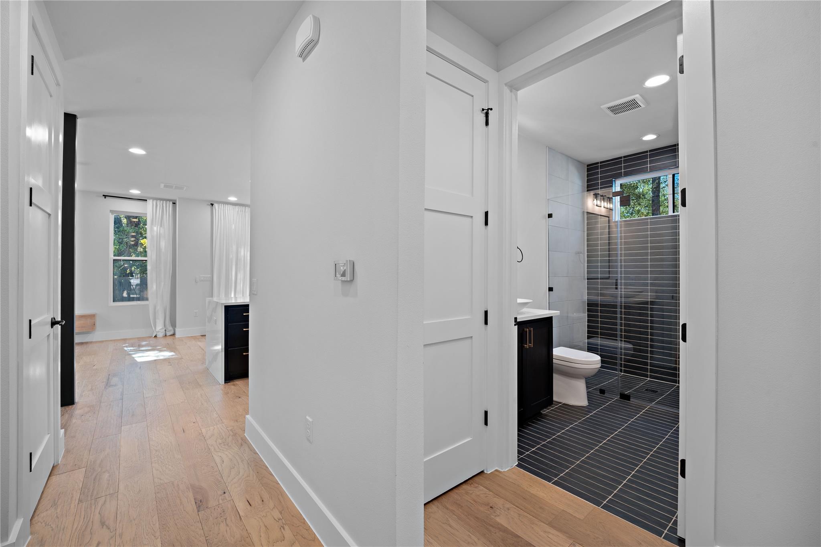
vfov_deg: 81.2
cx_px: 410
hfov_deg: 104.3
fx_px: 319
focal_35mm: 14
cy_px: 274
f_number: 8
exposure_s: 1.3
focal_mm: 14
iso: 100
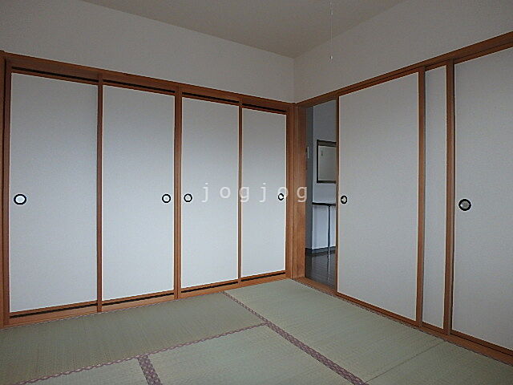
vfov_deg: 63.4
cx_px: 256
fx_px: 311
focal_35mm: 21
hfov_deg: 79.0
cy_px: 192
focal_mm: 3.7
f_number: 3.5
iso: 200
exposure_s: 1/40
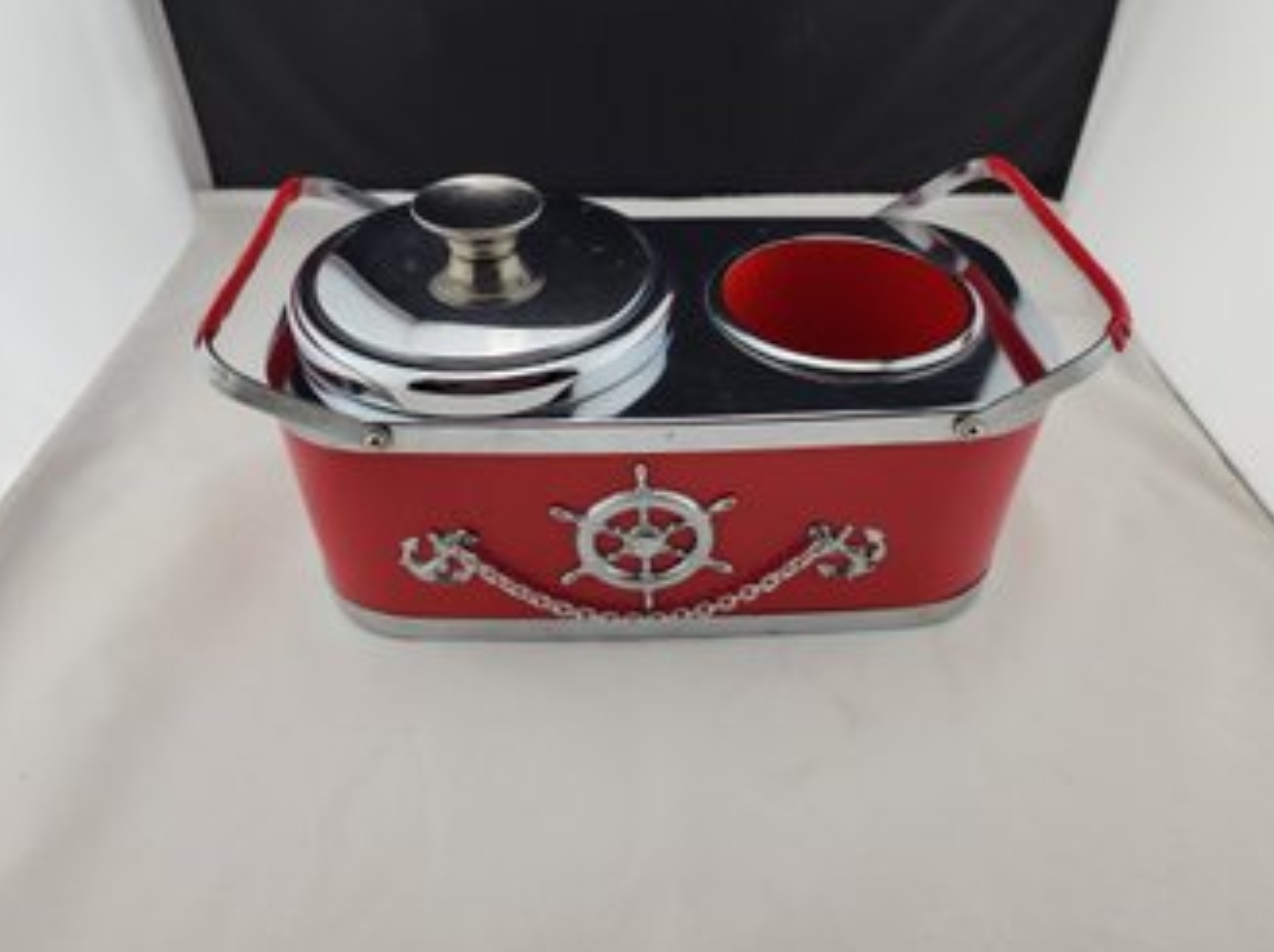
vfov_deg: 56.7
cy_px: 478
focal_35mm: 24
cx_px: 652
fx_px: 882
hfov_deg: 71.6
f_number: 1.8
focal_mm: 6.4
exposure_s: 1/211
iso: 12
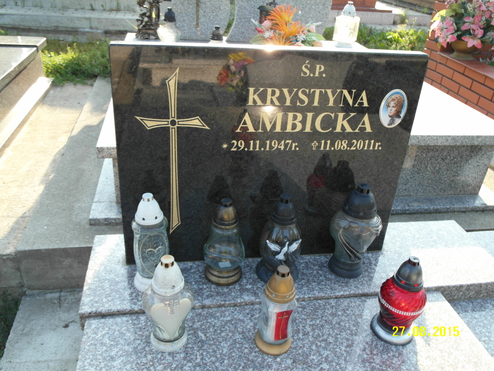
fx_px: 428
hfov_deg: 60.0
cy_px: 186
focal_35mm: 30
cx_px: 247
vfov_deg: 46.8
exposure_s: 1/90
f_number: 3.6
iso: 80
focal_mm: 6.5
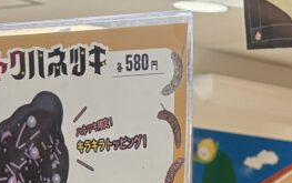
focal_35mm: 134
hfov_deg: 13.2
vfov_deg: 9.5
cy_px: 275
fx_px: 1068
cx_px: 611
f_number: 1.6
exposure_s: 1/114
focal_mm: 5.96
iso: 125
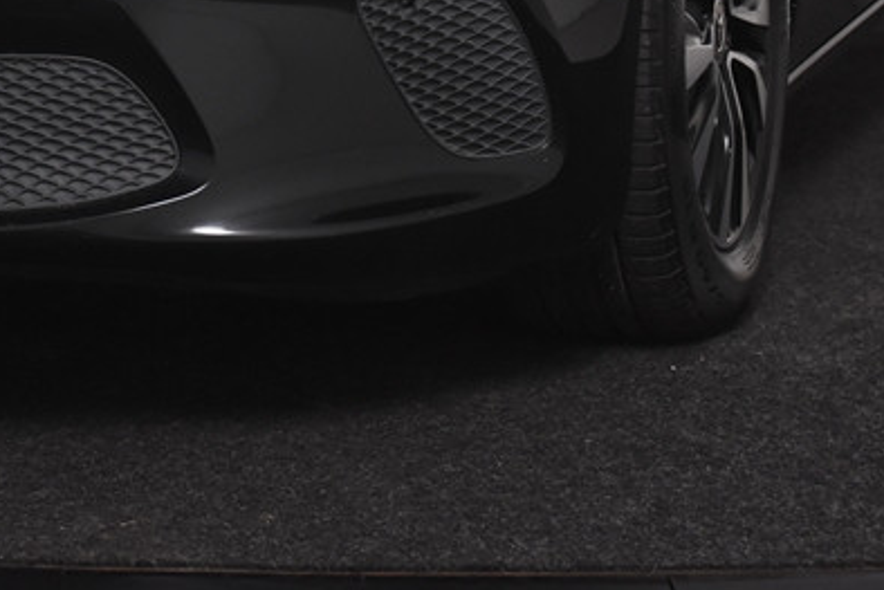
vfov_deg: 9.1
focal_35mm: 148
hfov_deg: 13.7
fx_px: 3635
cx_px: 25
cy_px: -165
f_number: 5
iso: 1600
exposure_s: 1/100
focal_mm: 38
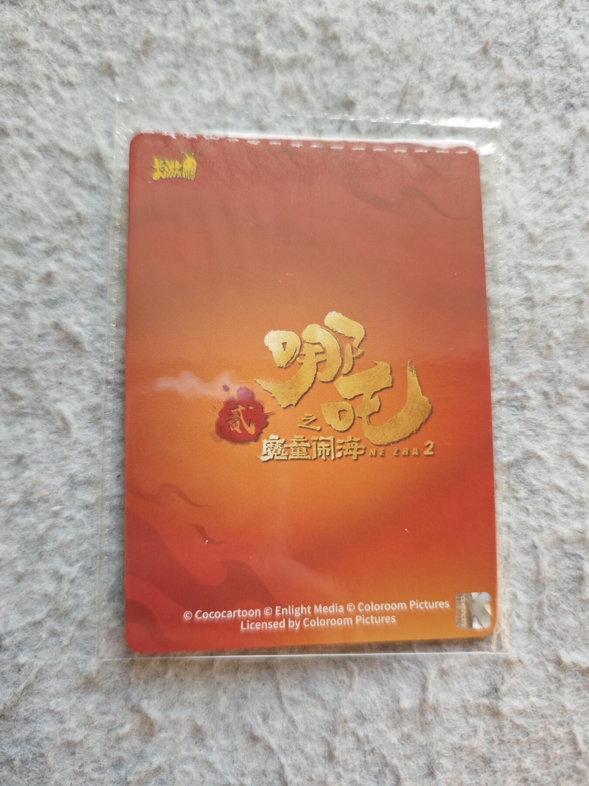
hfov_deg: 58.9
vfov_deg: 73.9
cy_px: 393
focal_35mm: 23
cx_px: 294
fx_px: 522
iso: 64
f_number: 1.6
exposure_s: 1/100
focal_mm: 6.55
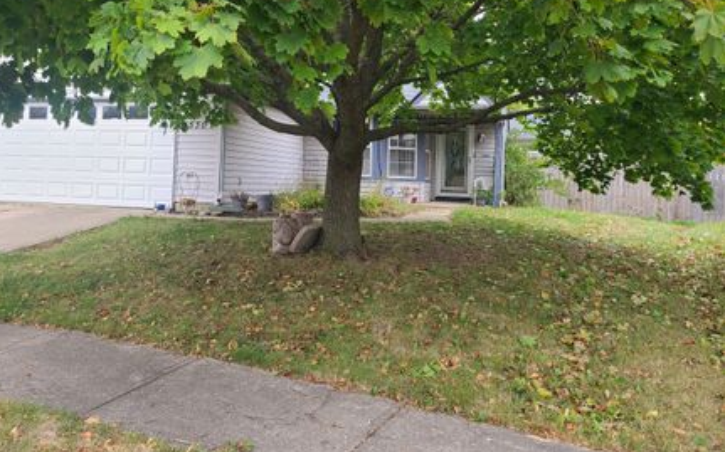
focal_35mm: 32
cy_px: 155
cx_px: 308
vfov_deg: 39.0
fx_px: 632
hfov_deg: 59.4
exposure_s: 1/243
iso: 40
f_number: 1.8
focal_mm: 5.4
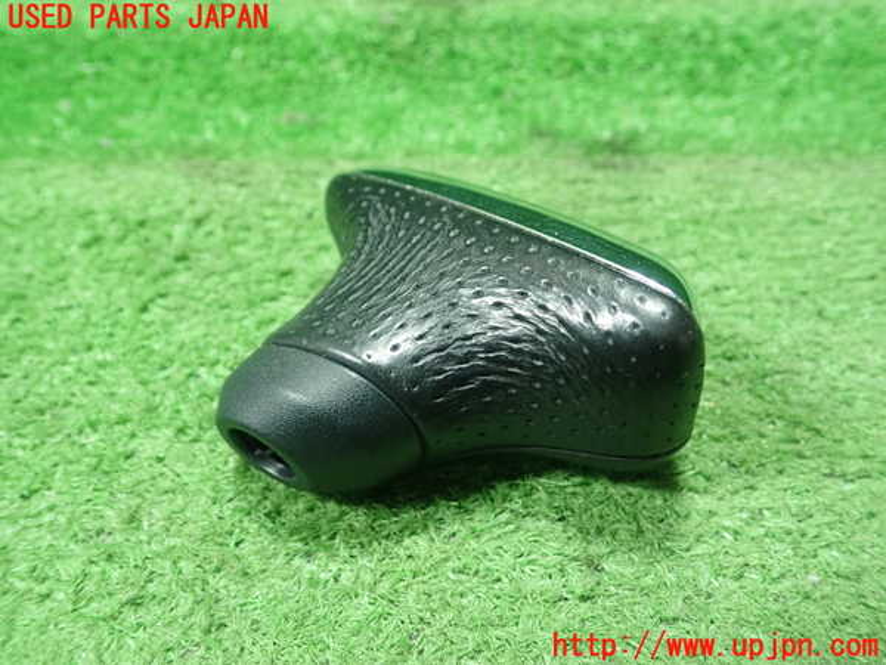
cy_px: 332
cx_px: 443
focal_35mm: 30
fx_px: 768
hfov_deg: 60.0
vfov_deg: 46.8
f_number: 2.3
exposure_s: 1/125
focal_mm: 5.5
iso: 800
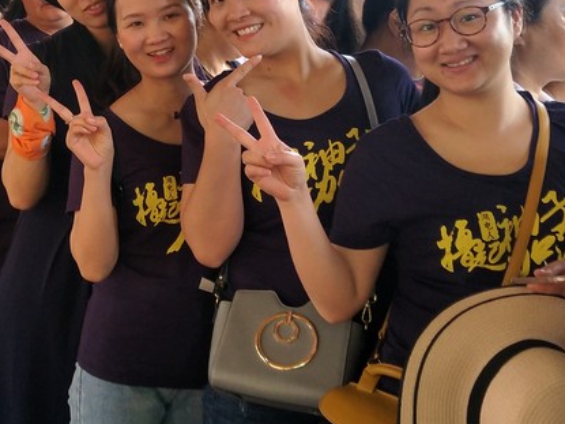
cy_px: 101
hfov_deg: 34.8
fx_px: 865
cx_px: 95
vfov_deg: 27.1
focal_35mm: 53
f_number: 2
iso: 153
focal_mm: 3.79
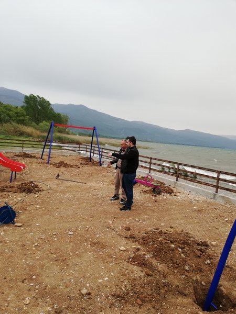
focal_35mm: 26
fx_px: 236
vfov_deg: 67.3
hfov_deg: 53.1
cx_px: 118
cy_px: 157
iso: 50
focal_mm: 3.81
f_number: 2.2
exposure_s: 1/271
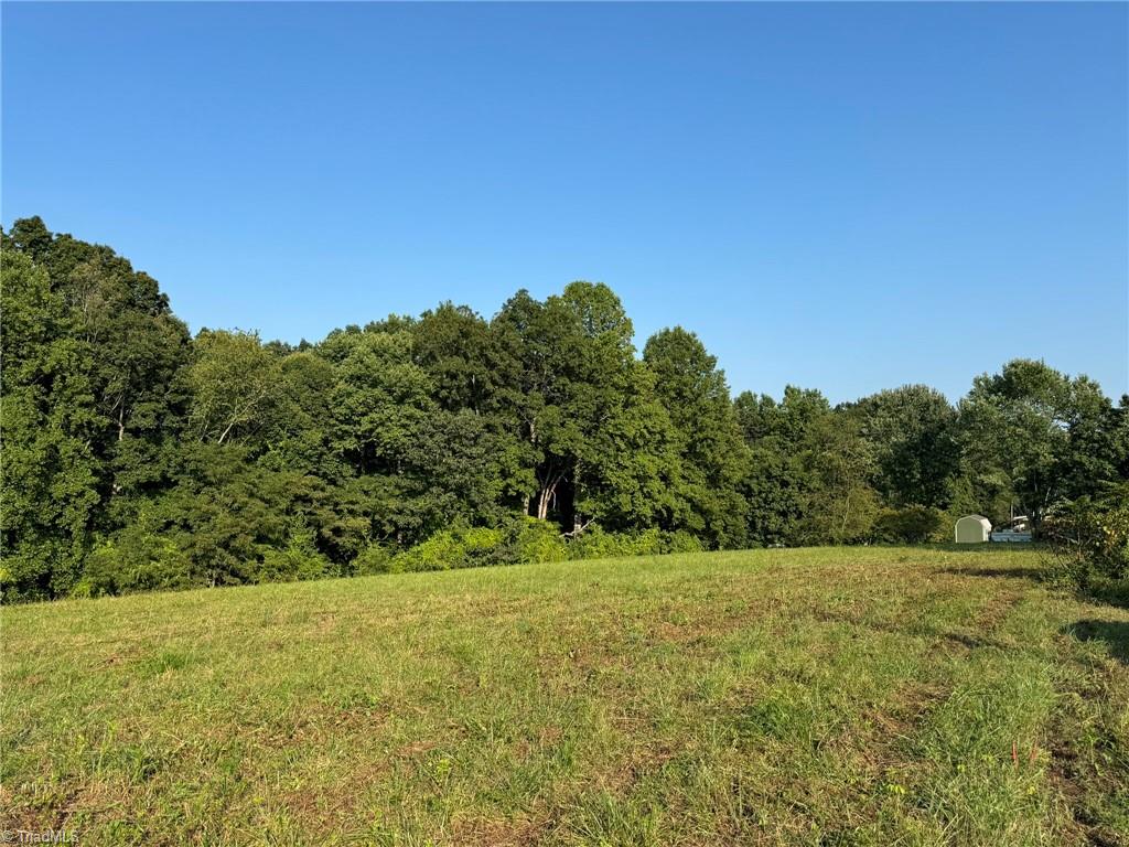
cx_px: 564
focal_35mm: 24
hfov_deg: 71.6
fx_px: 783
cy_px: 424
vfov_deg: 56.8
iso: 80
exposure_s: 1/3247
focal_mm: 6.76
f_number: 1.78
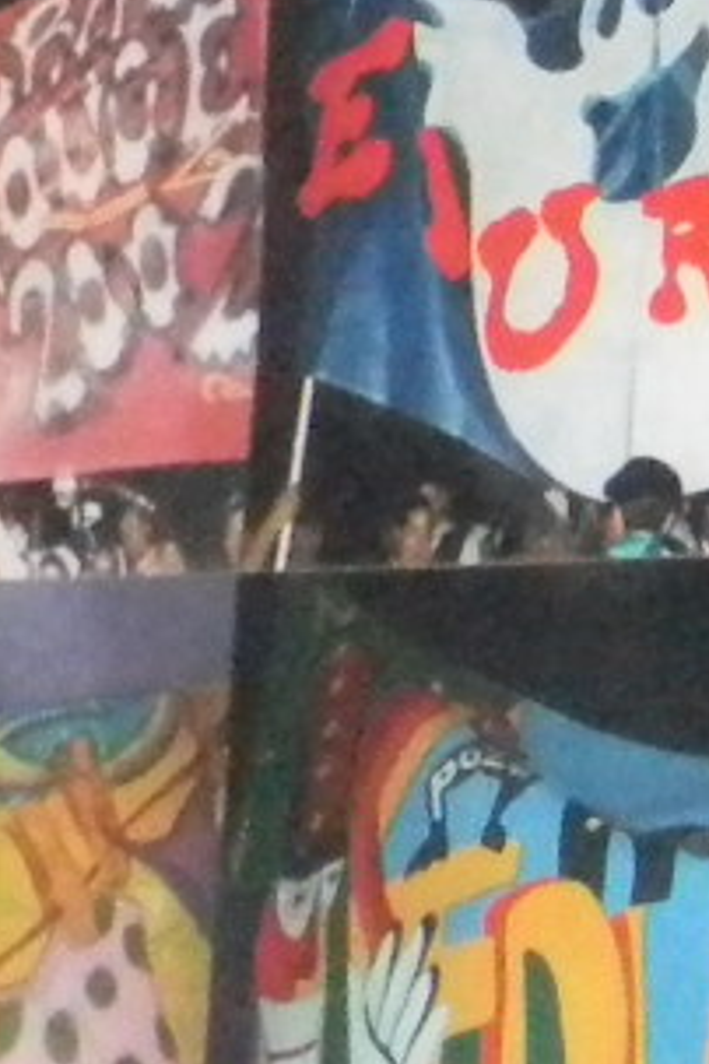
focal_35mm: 253
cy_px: -197
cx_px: 1976
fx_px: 7473
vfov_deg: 8.1
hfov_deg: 5.2
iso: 800
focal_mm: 6.4
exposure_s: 1/30
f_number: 3.7
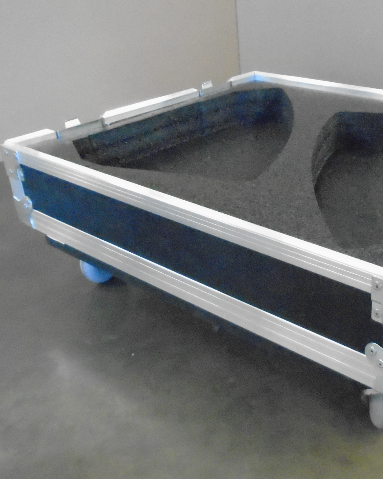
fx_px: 595
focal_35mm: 42
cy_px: 236
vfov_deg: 43.8
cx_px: 303
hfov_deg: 34.6
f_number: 3.2
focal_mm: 4.6
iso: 1600
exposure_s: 1/40
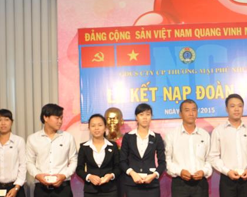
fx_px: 453
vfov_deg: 23.9
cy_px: 175
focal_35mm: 62
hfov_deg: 30.1
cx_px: 179
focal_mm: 18
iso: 500
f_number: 3.5
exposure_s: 1/40
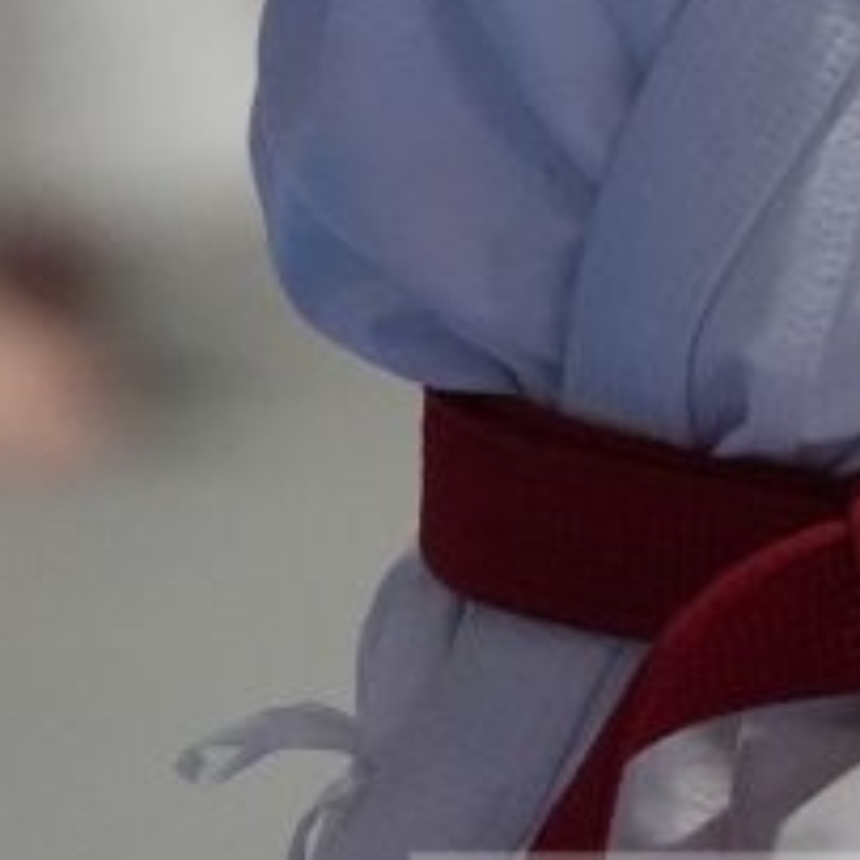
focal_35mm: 1505
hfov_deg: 1.2
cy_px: -267
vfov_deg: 1.2
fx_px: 42302
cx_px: 805
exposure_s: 1/500
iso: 4000
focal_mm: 200
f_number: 2.8
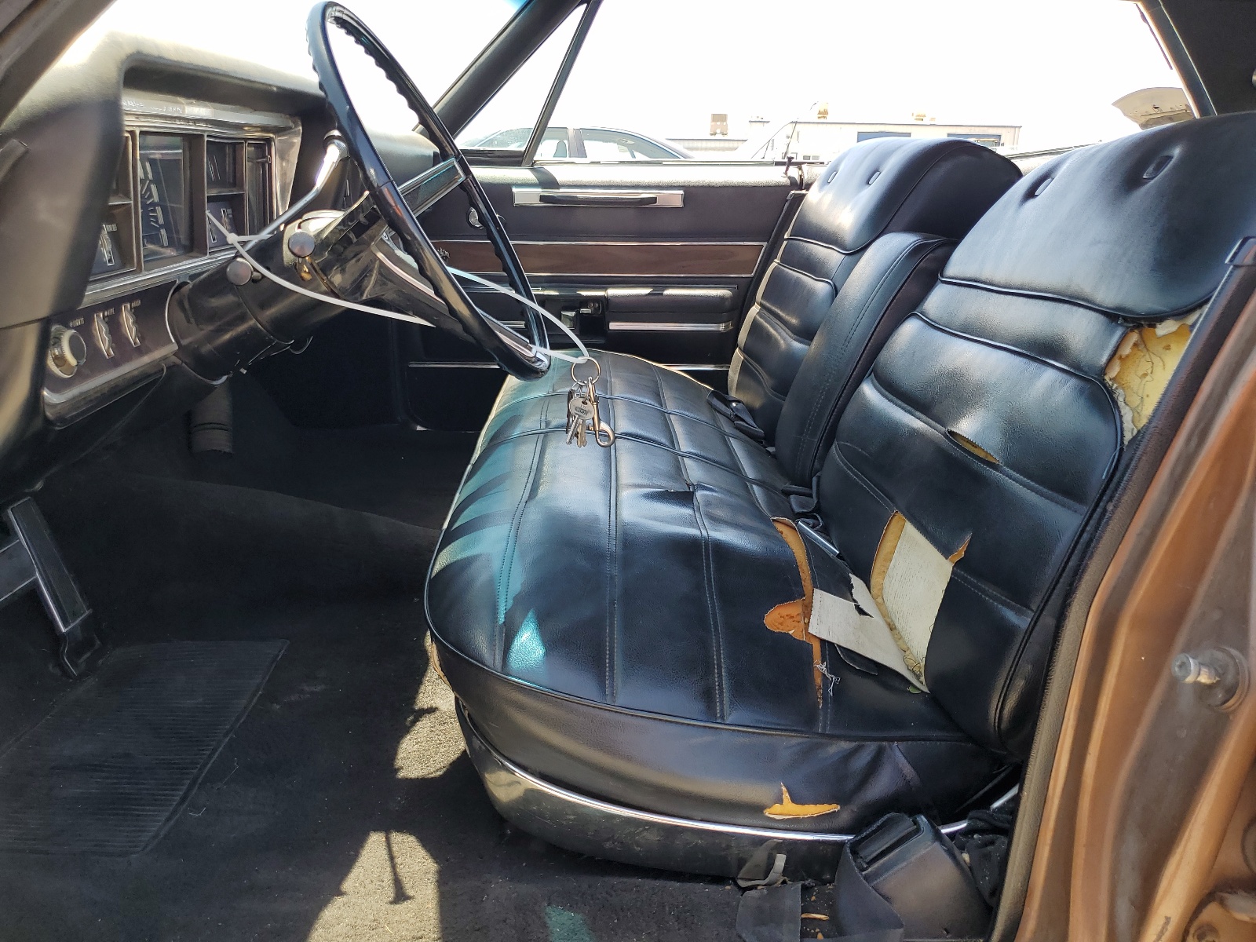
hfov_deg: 67.3
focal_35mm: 26
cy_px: 471
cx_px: 628
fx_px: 943
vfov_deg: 53.1
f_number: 1.5
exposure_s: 1/370
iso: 50
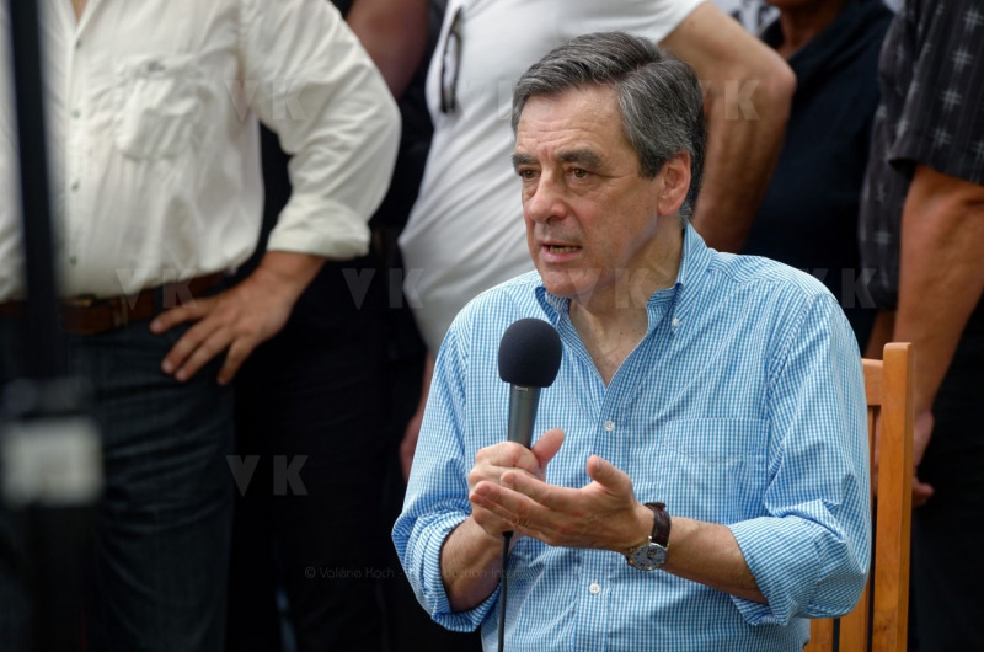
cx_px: 492
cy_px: 326
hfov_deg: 6.9
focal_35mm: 300
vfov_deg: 4.6
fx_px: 8184
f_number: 4.5
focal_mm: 200
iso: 200
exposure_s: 1/125
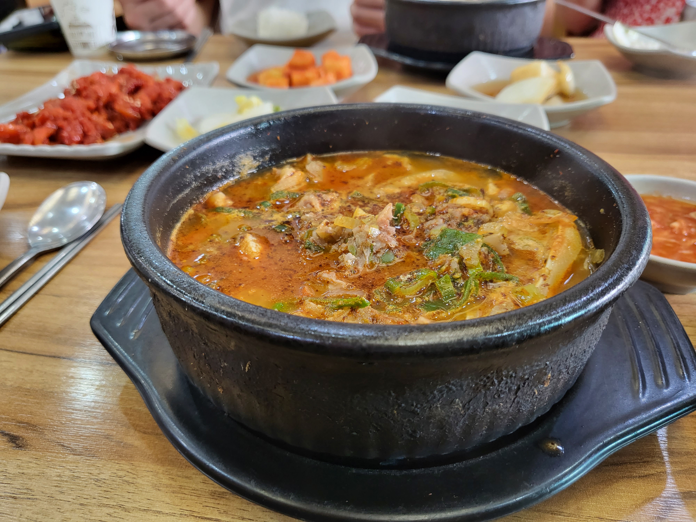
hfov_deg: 67.3
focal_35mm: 26
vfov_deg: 53.1
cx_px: 348
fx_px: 523
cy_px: 261
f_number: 1.8
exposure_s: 1/40
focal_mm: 4.25
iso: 200
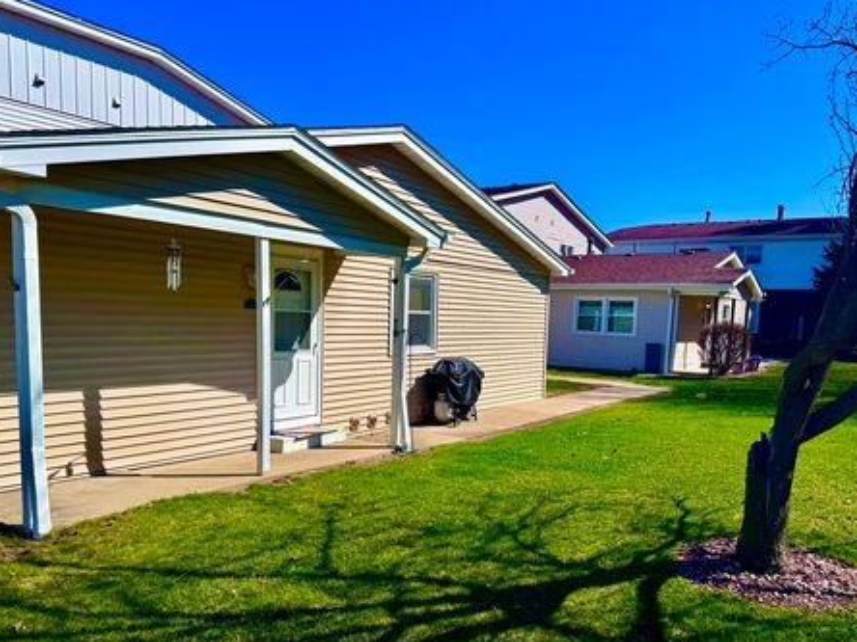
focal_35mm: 27
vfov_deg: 51.4
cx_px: 440
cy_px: 315
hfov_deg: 65.3
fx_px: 668
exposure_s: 1/7092
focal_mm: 6.76
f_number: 1.78
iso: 80
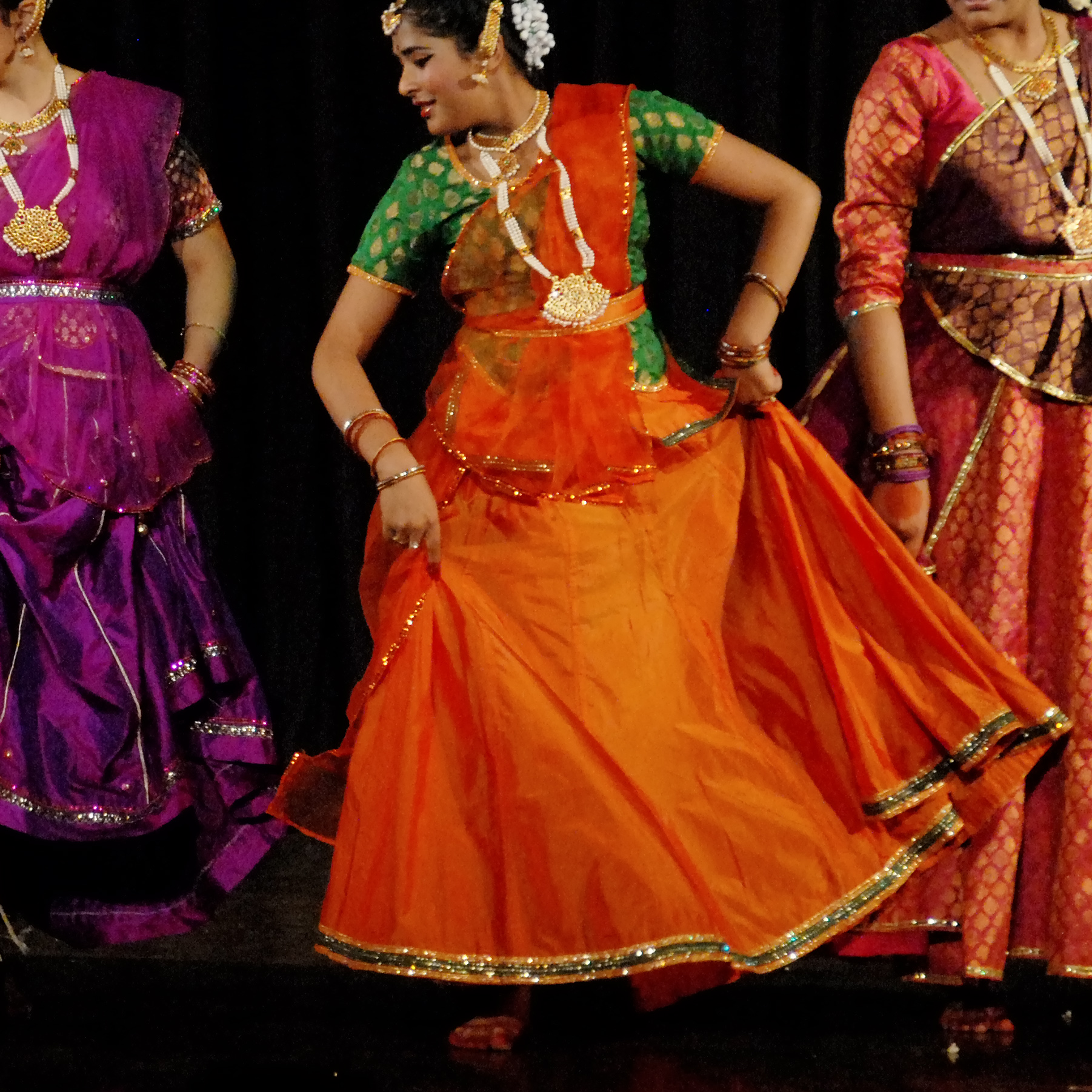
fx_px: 6460
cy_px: 371
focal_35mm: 181
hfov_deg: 9.6
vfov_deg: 9.7
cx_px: 257
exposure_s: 1/200
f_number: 4
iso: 1000
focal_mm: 66
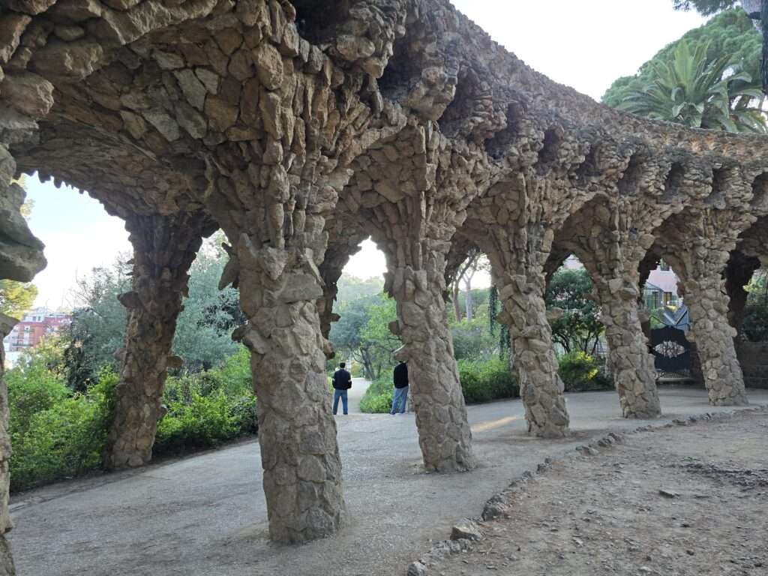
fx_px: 510
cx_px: 384
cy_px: 288
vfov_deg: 58.9
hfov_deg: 73.9
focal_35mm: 23
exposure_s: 1/180
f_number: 1.7
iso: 64
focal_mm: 6.3
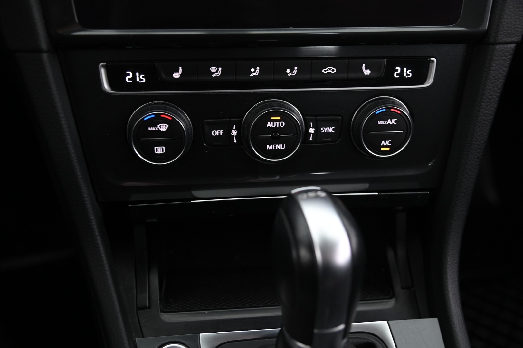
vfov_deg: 30.5
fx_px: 639
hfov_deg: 44.5
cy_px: 174
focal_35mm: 44
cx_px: 262
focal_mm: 44
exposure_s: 1/13
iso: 2000
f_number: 4
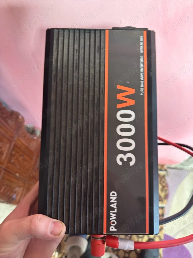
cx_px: 96
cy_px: 129
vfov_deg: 71.6
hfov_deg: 56.8
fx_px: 178
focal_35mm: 24
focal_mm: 6.76
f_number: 1.78
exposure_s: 1/33
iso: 640
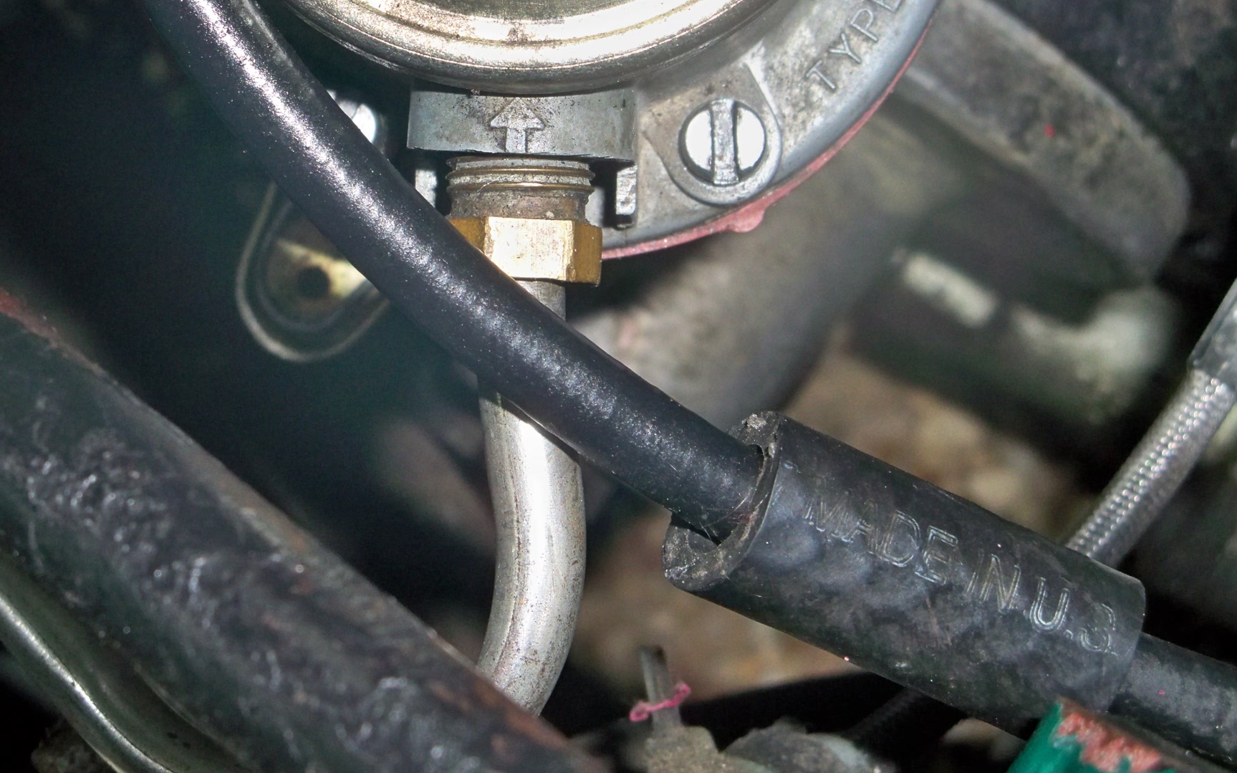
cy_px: 253
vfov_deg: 14.8
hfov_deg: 23.5
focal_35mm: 88
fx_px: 2966
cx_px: 515
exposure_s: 1/30
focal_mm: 12.3
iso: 200
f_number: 4.1
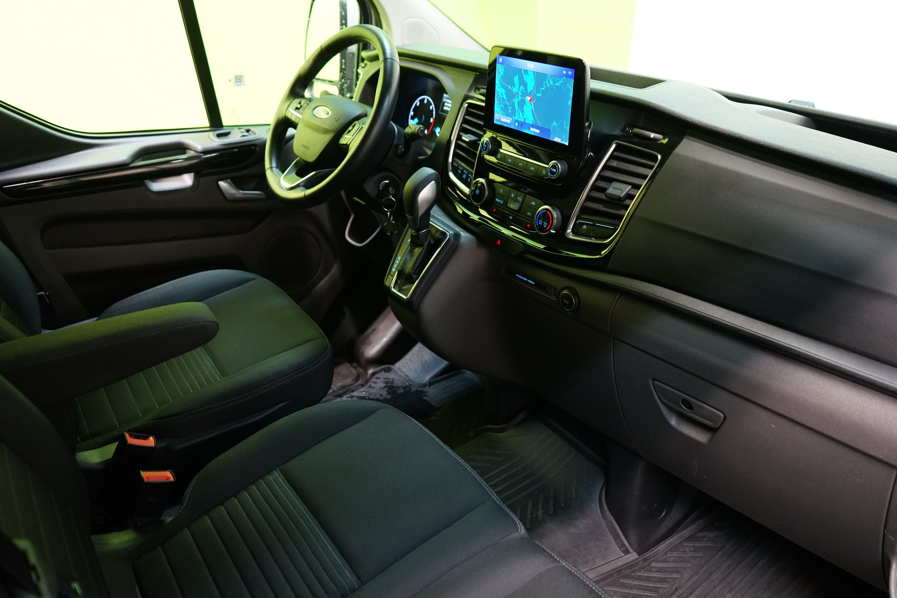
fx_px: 698
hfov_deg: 65.5
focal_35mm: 28
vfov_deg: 46.4
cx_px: 448
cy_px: 299
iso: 1600
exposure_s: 1/30
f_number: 3.5
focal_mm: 28
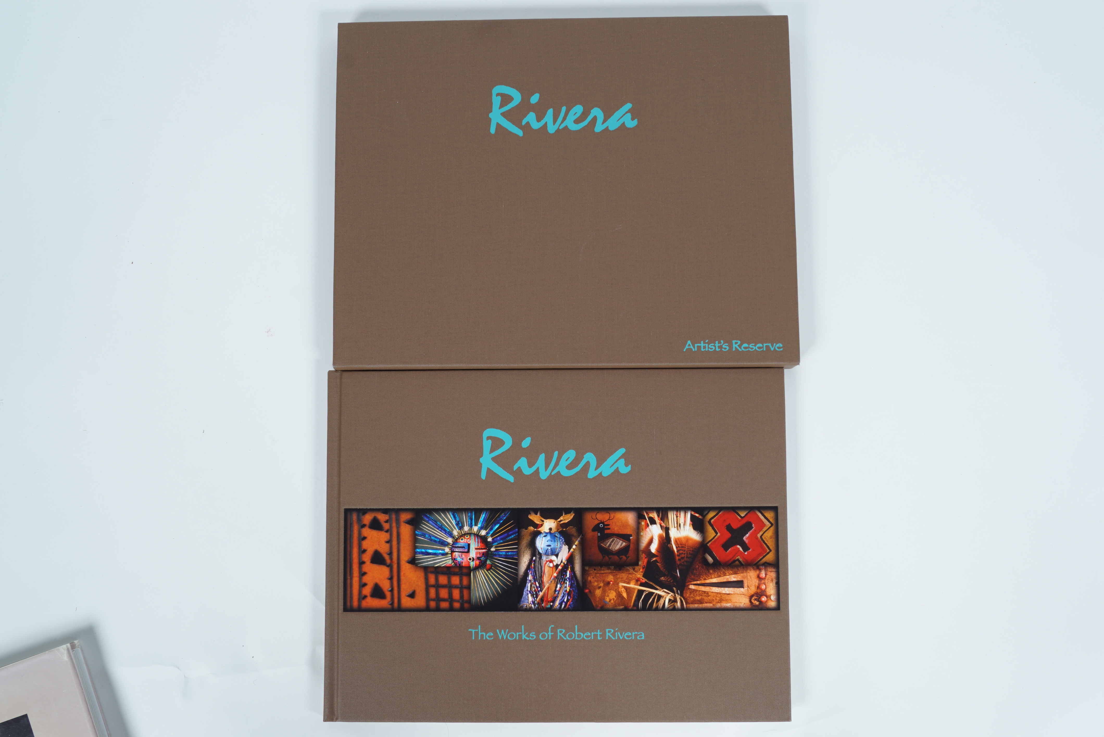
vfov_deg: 36.9
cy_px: 368
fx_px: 1105
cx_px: 552
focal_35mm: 36
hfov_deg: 53.1
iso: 100
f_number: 16
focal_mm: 24
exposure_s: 1/125
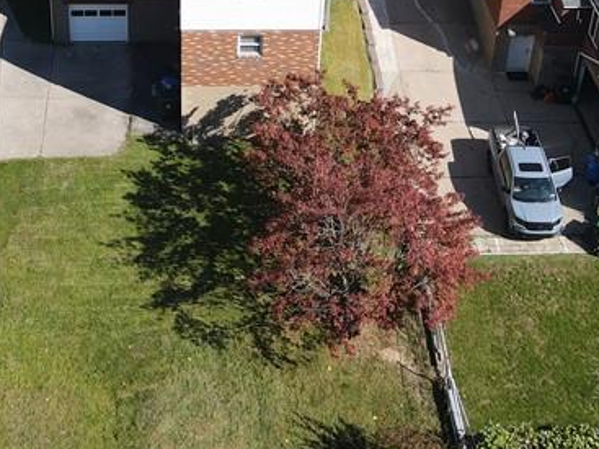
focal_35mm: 67
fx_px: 1159
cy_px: 33
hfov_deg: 28.9
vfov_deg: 21.4
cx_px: 230
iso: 110
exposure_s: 1/500
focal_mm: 4.5
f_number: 2.8
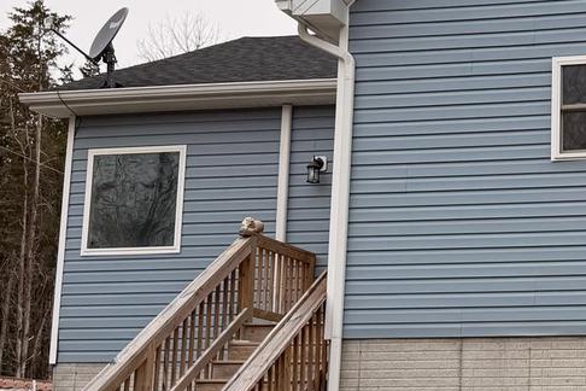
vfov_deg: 18.4
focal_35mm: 74
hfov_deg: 25.2
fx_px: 1204
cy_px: 265
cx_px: 657
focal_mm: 6.76
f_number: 1.78
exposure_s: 1/1106
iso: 80
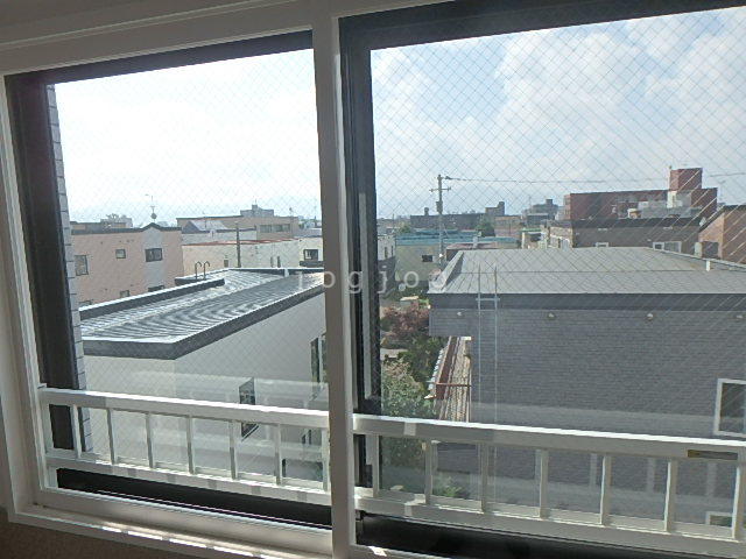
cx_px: 373
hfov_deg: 79.0
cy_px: 280
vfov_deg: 63.4
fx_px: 453
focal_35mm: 21
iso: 125
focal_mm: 3.7
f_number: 3.5
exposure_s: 1/800
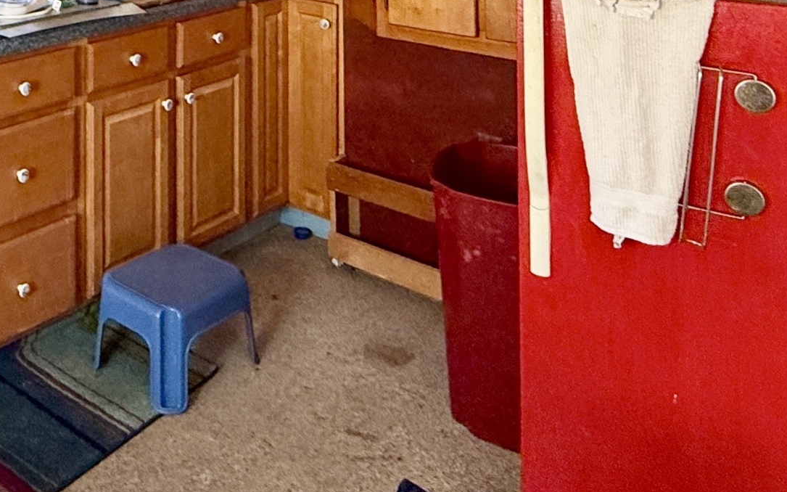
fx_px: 901
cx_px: 52
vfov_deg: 25.3
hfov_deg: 42.5
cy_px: -184
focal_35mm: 42
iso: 320
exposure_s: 1/62
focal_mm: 2.22
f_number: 2.2
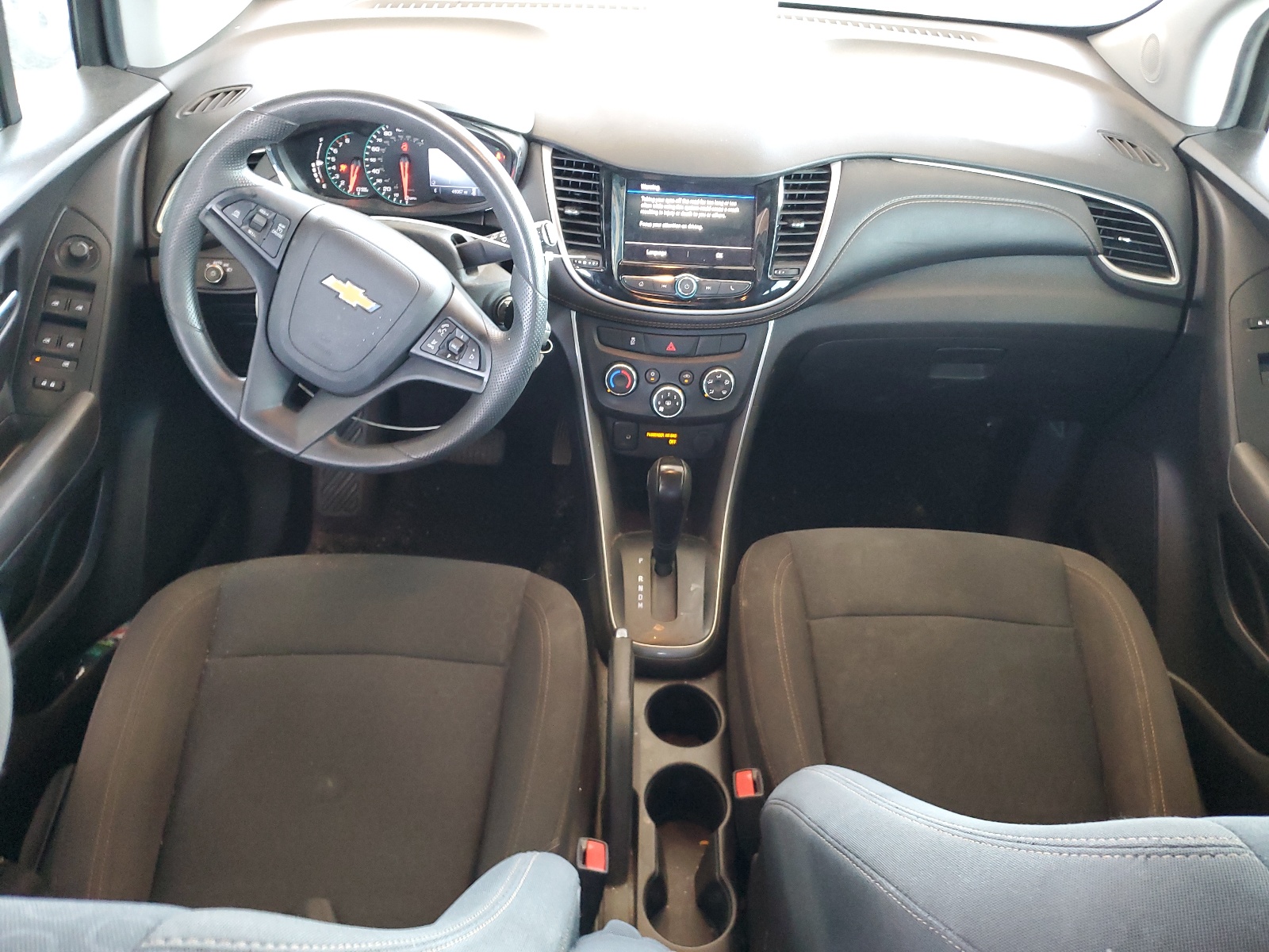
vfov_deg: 53.1
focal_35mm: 26
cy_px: 476
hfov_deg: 67.3
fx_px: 953
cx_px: 634
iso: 289
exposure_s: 1/24
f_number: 1.5
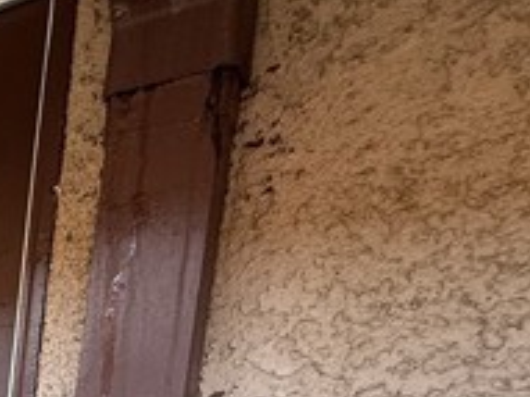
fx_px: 719
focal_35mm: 47
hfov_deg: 26.2
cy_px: 539
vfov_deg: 25.7
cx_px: -308
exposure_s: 1/99
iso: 64
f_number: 2.2
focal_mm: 2.22
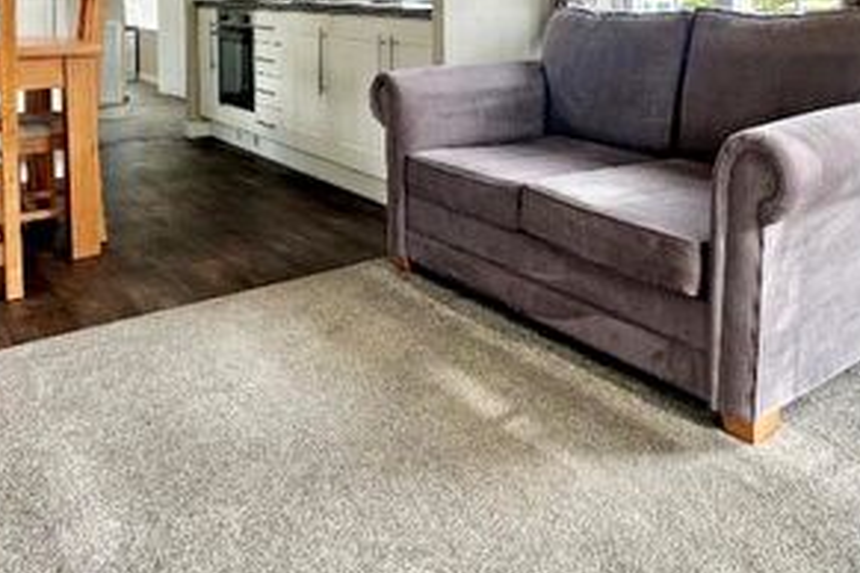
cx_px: 612
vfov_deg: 35.3
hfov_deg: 52.7
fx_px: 836
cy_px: 40
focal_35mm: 35
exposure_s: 1/99
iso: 64
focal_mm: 2.22
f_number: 2.2
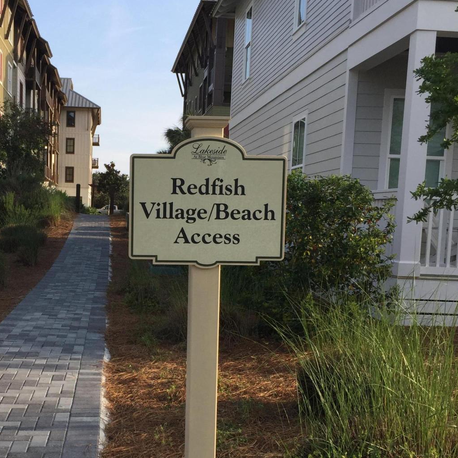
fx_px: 748
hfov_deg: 33.6
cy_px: 294
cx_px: 139
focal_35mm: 50
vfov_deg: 33.8
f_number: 2.2
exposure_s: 1/775
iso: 32
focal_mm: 4.15
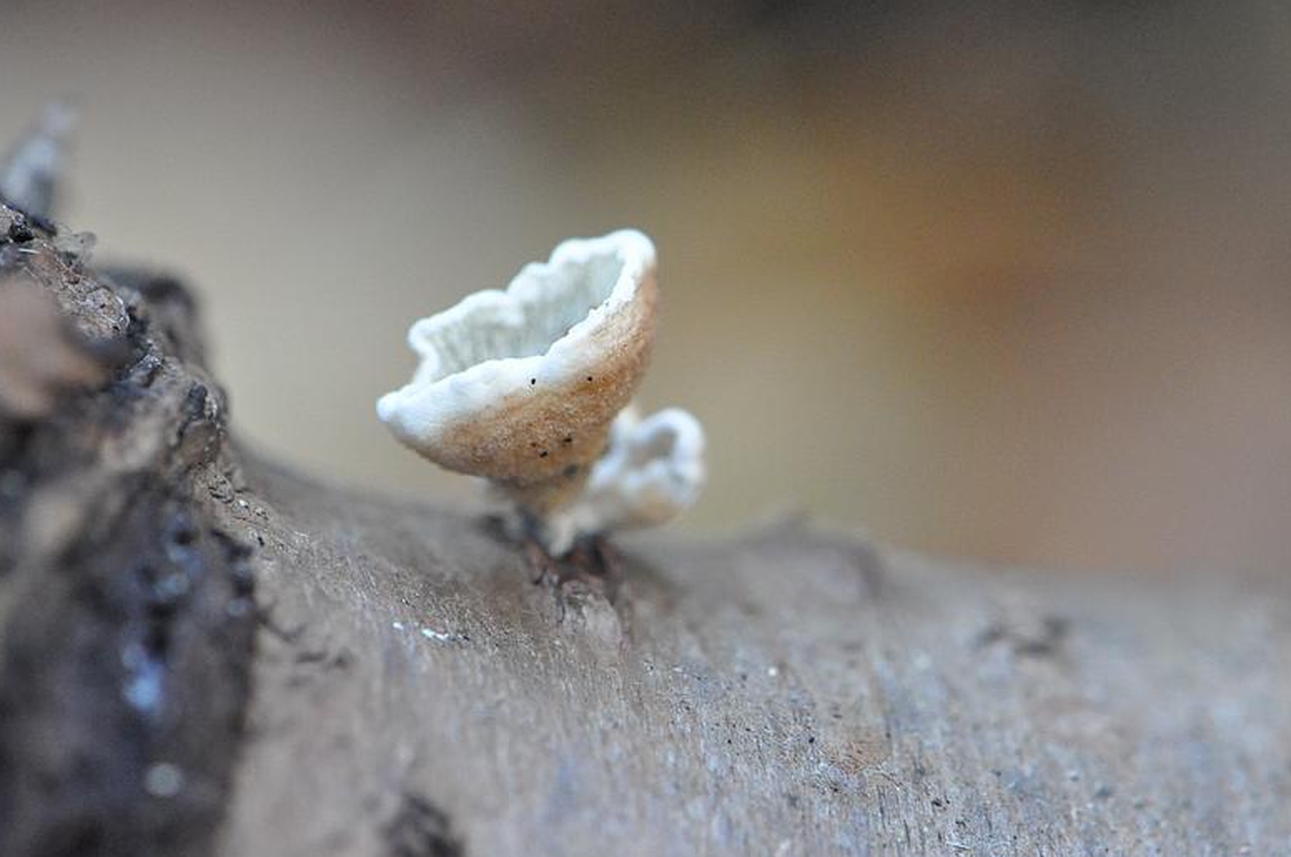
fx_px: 4709
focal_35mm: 132
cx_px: 629
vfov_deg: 10.4
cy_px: 438
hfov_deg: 15.6
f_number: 7.1
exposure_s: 1/125
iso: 3200
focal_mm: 85
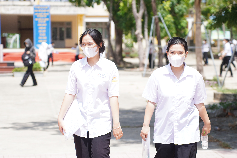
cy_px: 79
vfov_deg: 12.2
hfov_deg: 18.2
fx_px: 741
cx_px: 118
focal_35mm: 112
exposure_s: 1/800
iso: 100
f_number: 2.8
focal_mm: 75
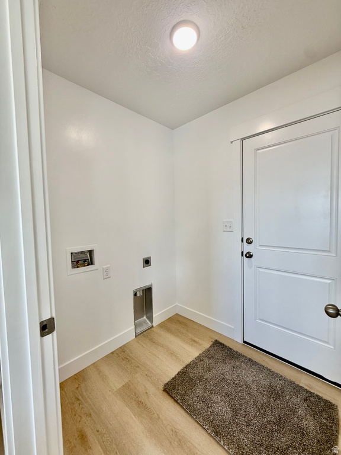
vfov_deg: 102.1
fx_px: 184
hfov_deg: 85.7
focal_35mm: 14
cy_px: 228
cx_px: 170
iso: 100
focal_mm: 2.22
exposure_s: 1/120
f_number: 2.2
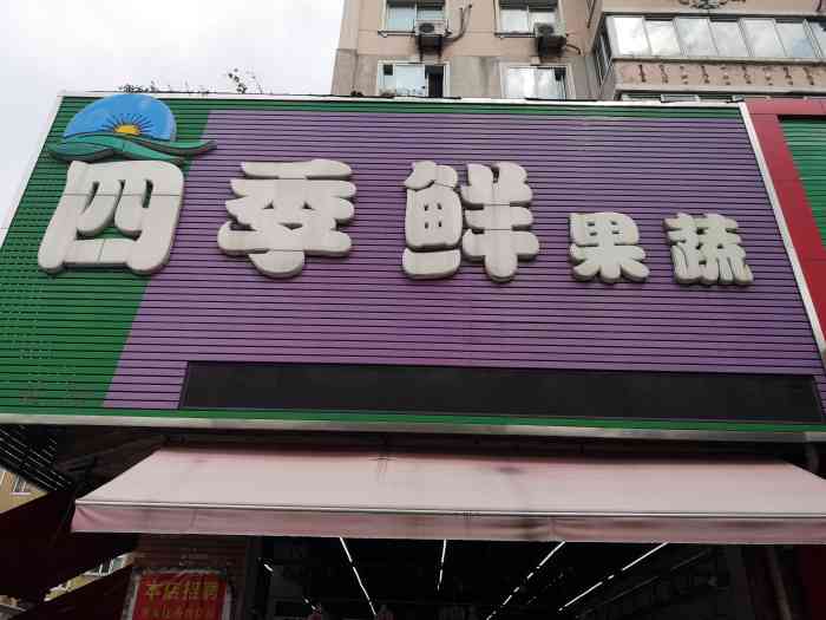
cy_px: 310
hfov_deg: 65.3
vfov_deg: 51.4
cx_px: 413
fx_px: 644
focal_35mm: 27
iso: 50
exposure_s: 1/2070
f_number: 1.8
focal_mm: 3.95
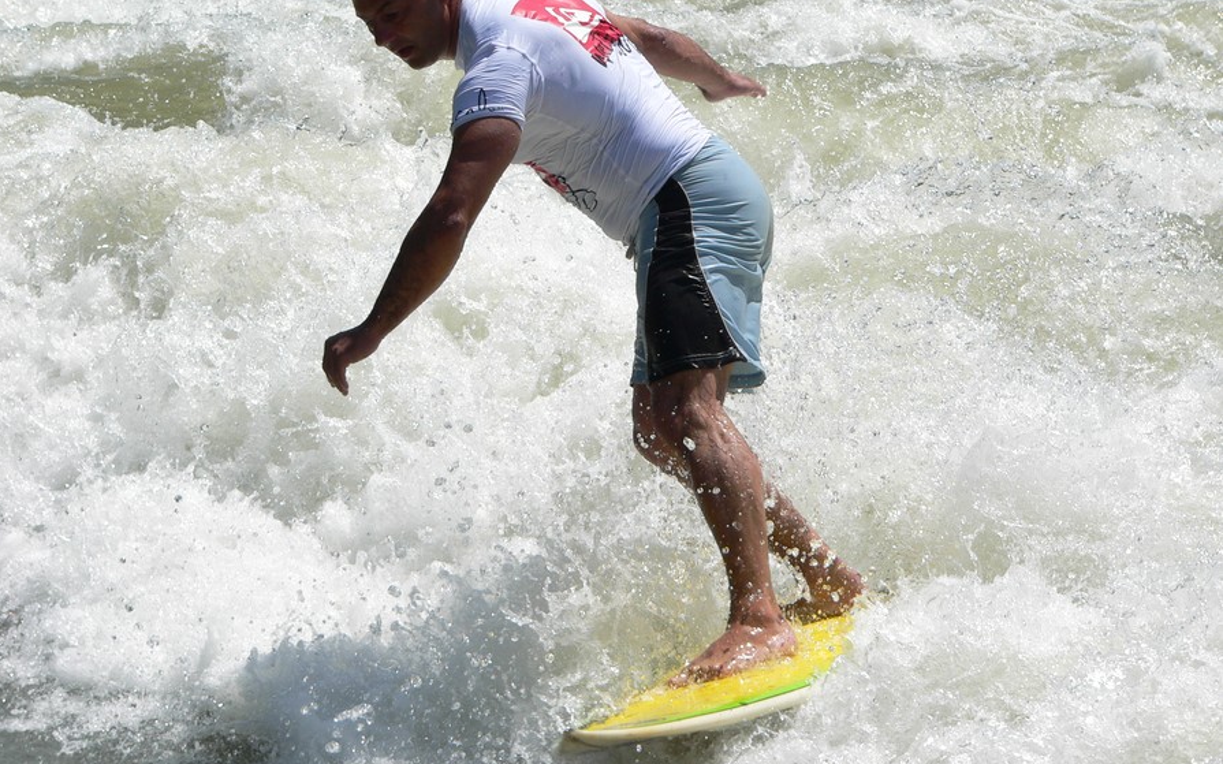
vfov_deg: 10.2
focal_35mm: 129
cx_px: 609
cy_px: 329
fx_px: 4299
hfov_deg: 16.2
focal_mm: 20.1
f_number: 4.6
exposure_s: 1/800
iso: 80
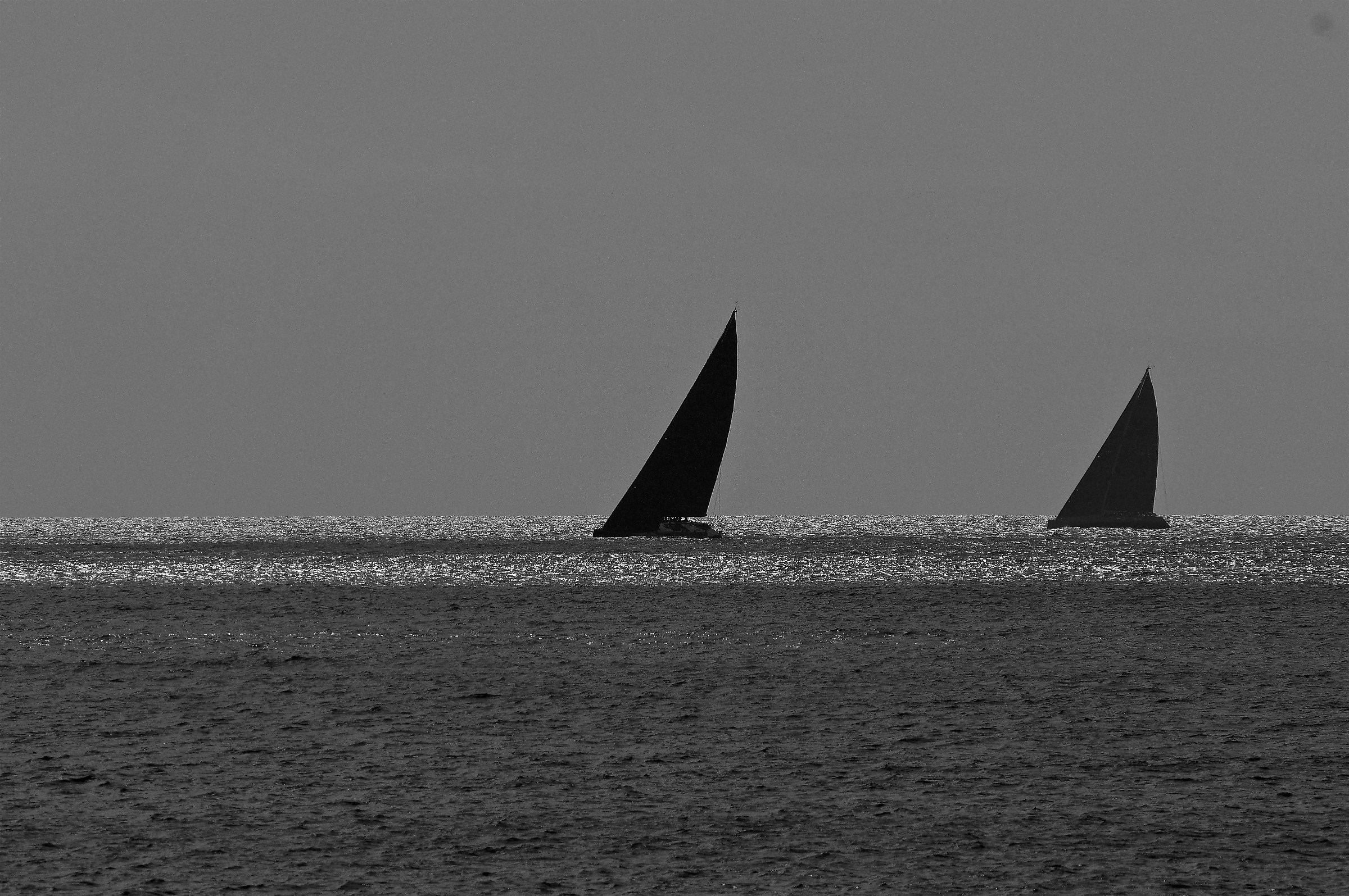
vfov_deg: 3.7
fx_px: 14037
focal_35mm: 375
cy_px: 448
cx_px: 674
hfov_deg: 5.5
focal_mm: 250
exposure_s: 1/1600
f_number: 8
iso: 320
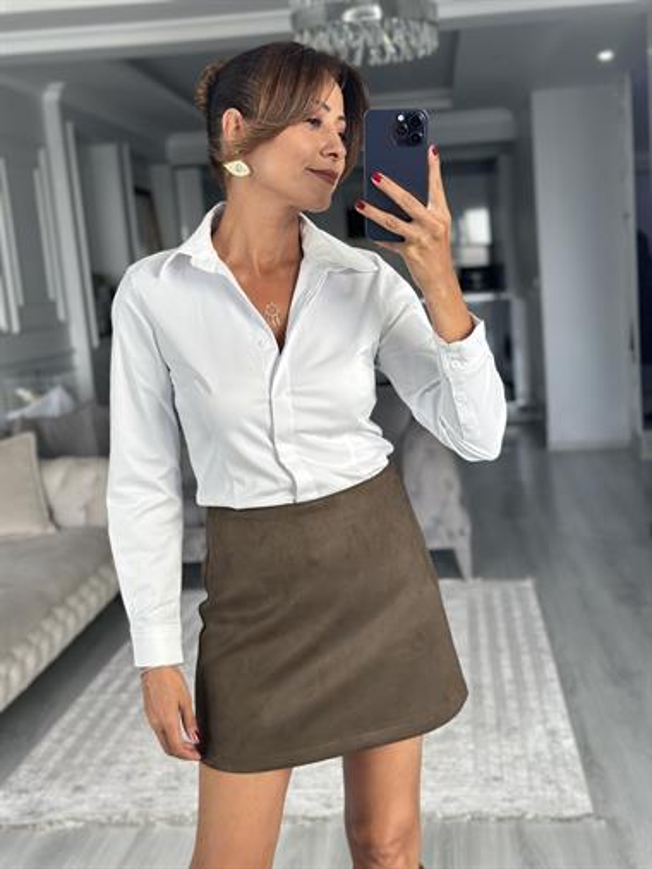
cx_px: 326
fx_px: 1204
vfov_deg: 39.6
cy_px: 434
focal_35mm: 48
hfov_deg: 30.3
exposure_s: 1/121
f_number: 1.78
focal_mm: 6.86
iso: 125
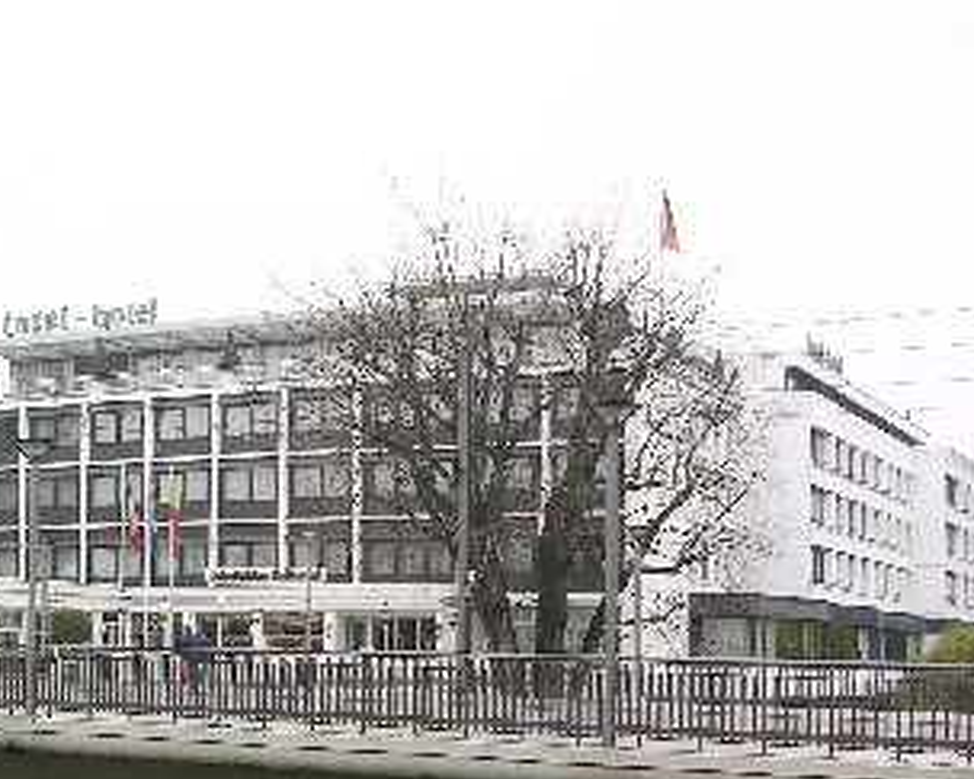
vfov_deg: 22.6
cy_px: 702
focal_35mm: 66
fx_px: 1902
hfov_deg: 28.2
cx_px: 226
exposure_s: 1/57.6
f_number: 5
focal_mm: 8.9
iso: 50
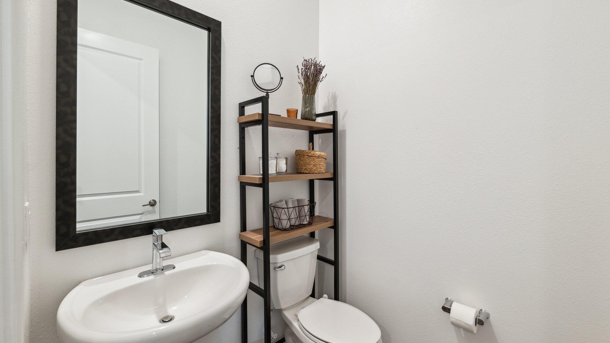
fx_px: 243
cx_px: 308
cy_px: 163
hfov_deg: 103.0
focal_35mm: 15
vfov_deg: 70.5
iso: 400
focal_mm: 14
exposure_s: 1/13
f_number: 8
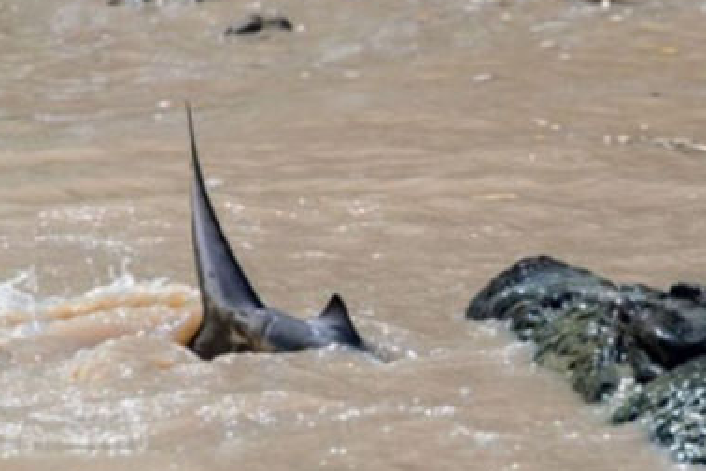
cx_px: 558
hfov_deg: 5.8
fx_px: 6981
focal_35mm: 356
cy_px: 282
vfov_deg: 3.9
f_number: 5.6
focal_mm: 210
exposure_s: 1/320
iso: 400
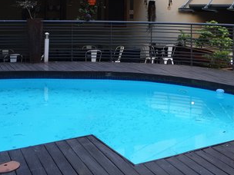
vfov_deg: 26.0
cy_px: 13
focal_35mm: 54
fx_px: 365
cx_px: 167
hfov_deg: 35.0
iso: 50
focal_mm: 4.3
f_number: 1.5
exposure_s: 1/100
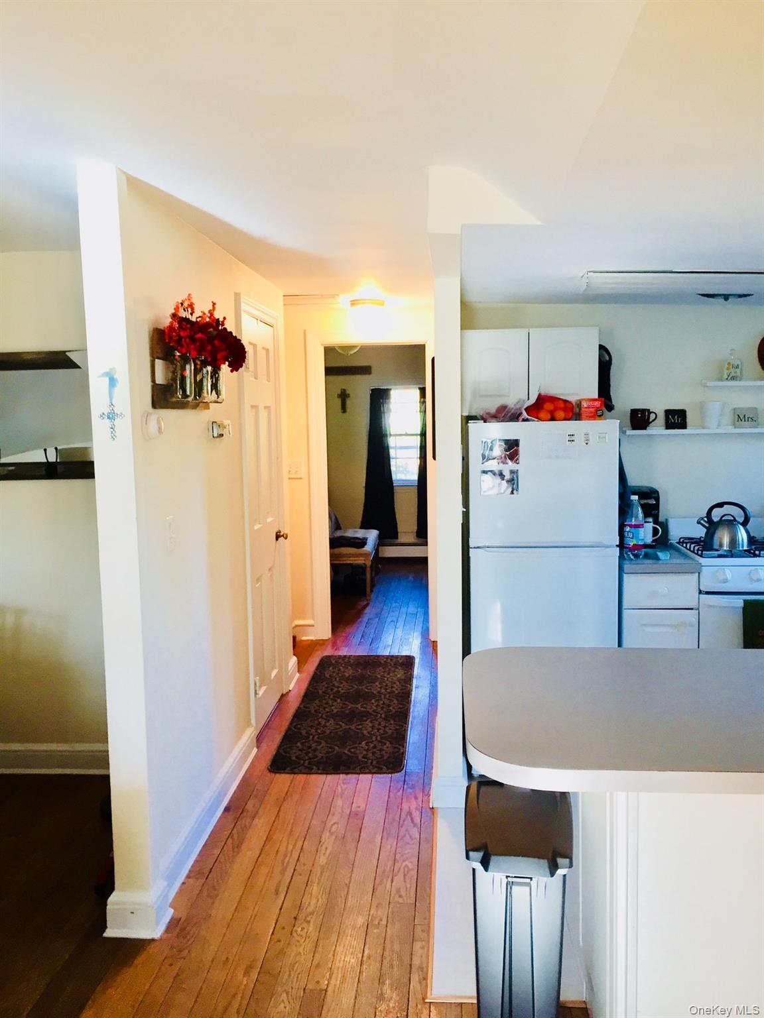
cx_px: 382
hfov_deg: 48.2
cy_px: 509
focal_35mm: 29
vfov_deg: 61.7
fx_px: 853
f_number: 2.2
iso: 80
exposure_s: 1/30
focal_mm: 4.15
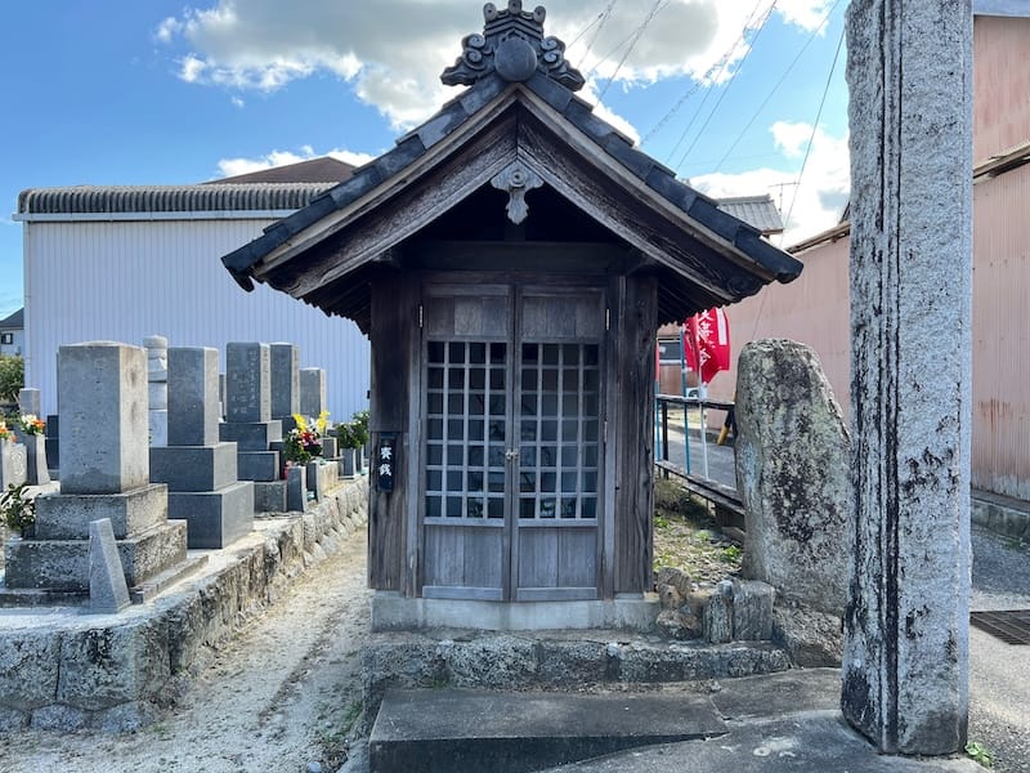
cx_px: 515
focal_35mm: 26
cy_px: 386
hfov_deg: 67.3
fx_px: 774
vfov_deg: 53.1
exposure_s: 1/621
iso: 50
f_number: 1.5
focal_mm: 5.7
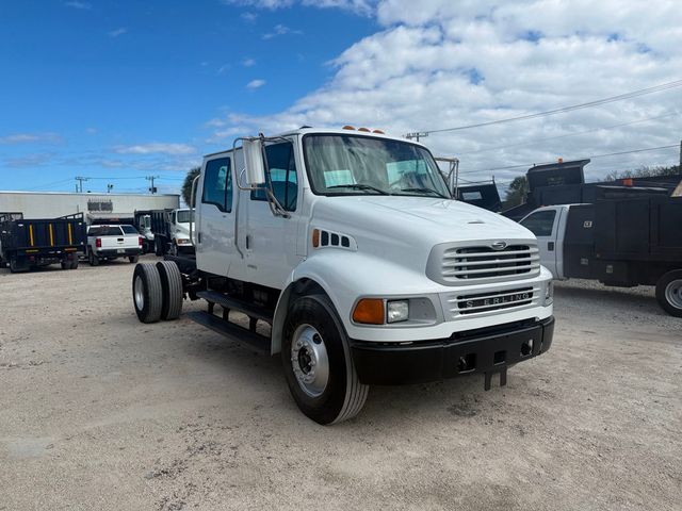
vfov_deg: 56.8
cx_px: 341
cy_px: 256
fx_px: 473
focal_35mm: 24
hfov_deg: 71.6
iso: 80
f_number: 1.78
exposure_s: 1/6711
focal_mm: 6.76
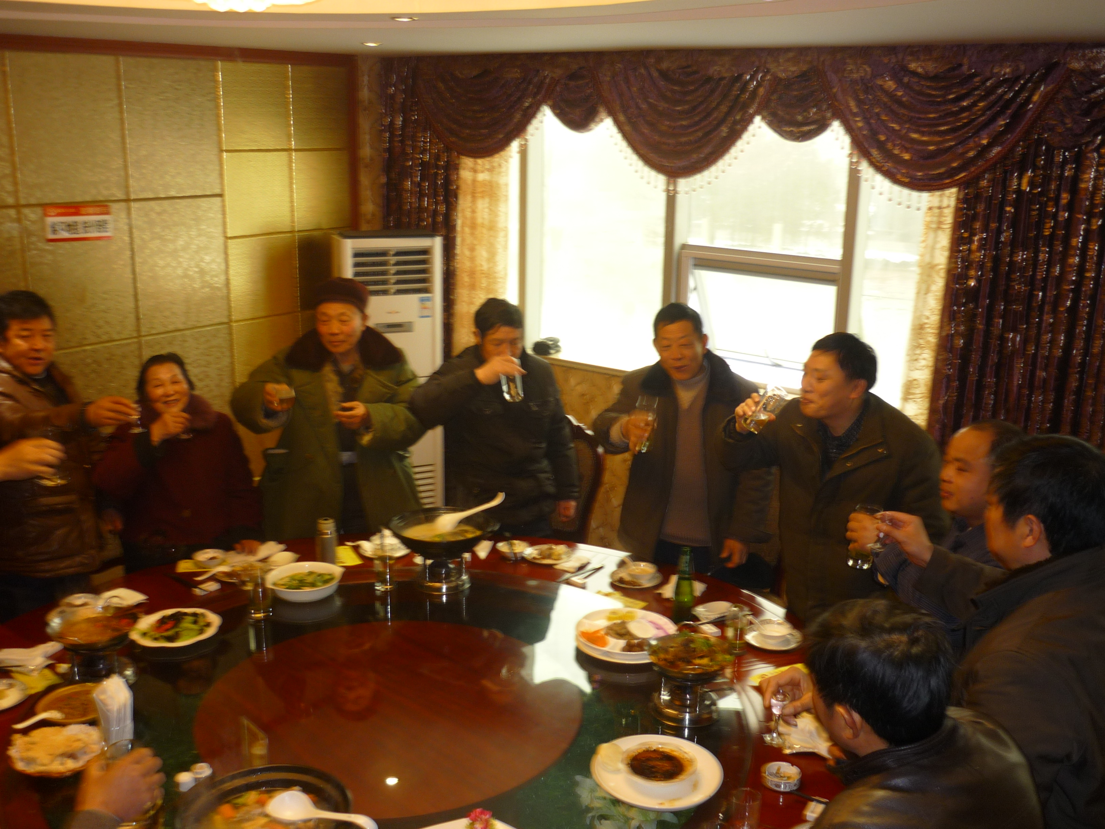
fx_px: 1053
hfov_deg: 55.4
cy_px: 414
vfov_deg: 42.9
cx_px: 552
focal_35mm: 33
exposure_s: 1/8
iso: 100
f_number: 2.8
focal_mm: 5.5
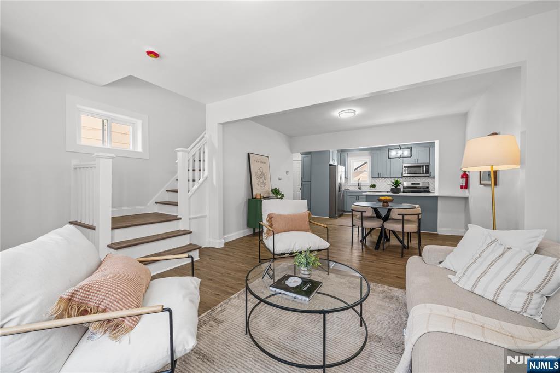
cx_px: 280
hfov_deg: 108.3
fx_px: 202
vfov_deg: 85.4
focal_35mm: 13
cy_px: 186
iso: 200
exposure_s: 1/3
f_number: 8
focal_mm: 13
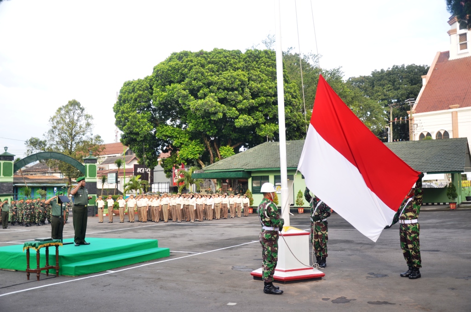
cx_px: 236
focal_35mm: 33
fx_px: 431
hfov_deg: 57.3
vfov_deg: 39.8
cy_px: 156
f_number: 3.8
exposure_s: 1/100
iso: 100
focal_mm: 22
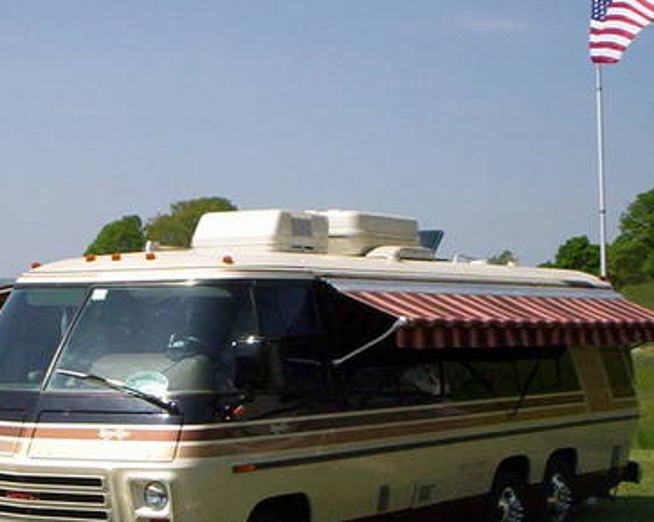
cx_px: 164
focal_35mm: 83
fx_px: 1606
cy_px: 408
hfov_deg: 22.8
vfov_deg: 18.3
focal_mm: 4.99
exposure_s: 1/1186
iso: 100
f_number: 4.5
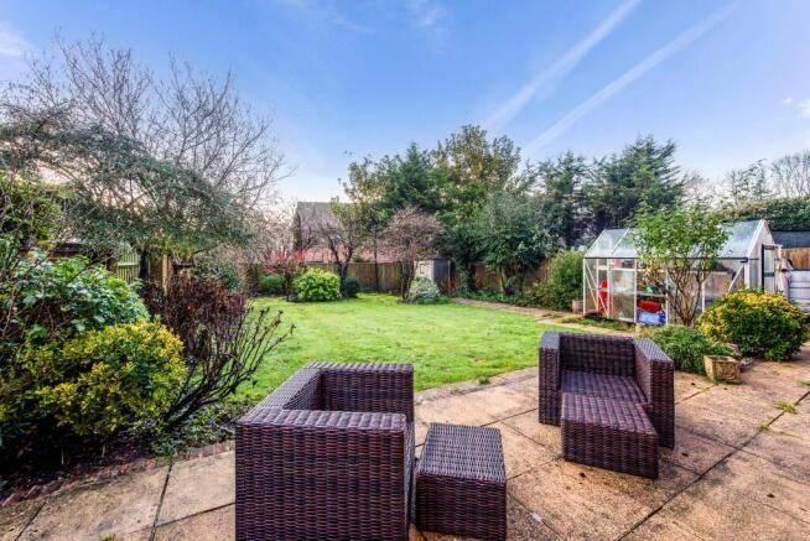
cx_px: 405
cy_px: 270
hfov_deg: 104.2
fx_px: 315
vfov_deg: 81.3
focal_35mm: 14
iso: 400
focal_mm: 14
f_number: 7.1
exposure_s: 1/100
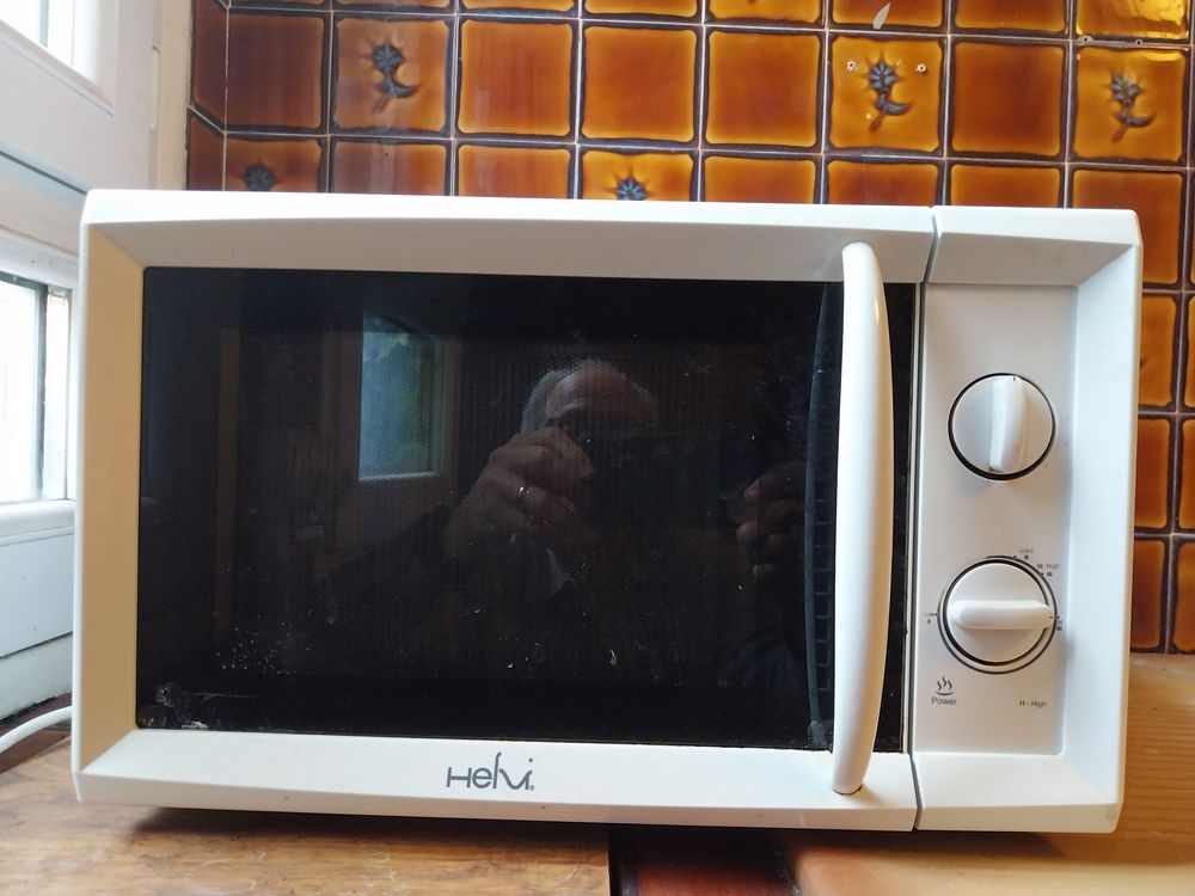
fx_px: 898
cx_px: 598
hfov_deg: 67.3
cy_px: 448
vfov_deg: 53.1
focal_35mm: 26
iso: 320
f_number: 1.8
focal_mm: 4
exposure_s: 1/25
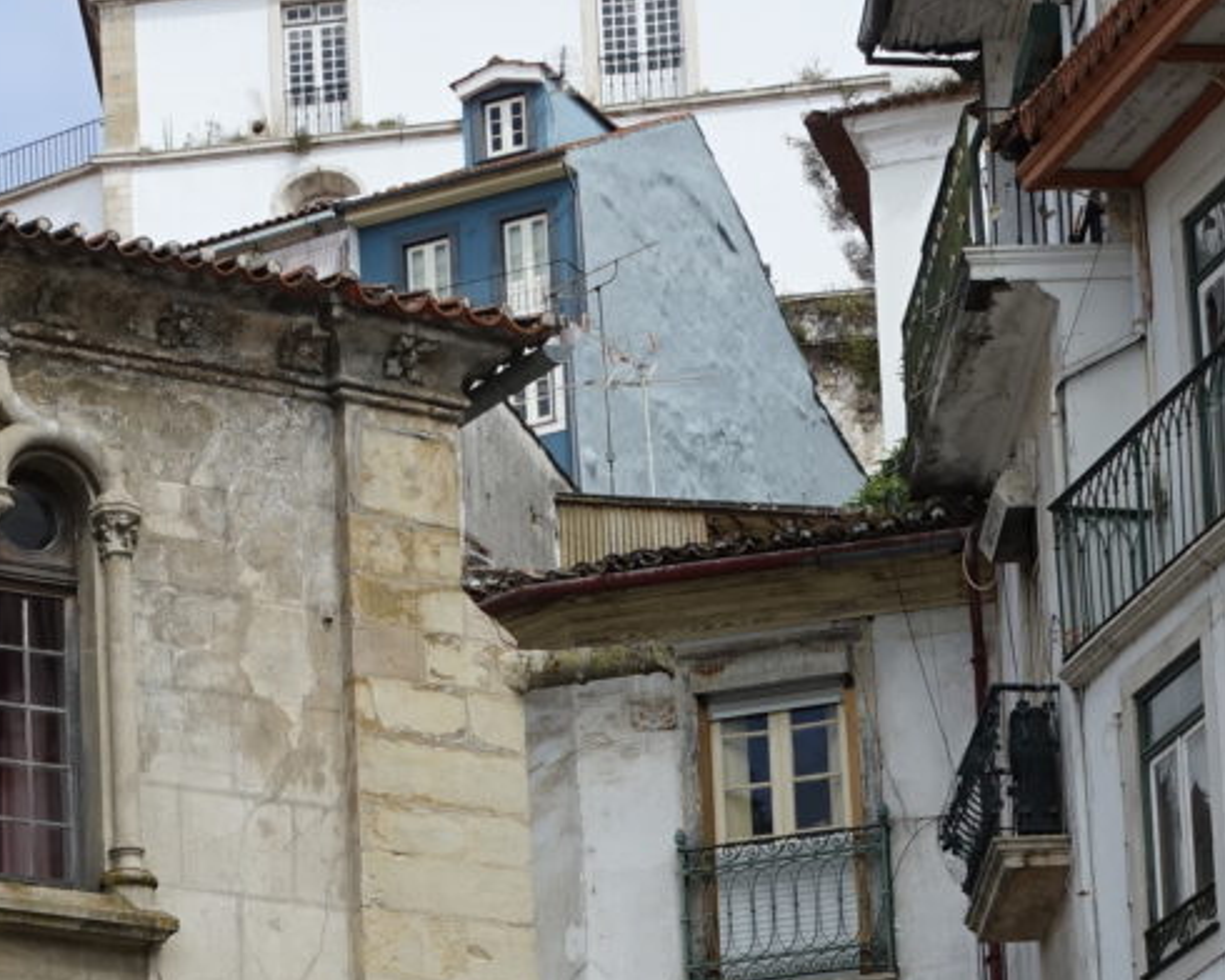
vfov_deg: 8.5
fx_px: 6526
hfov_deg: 10.7
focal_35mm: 180
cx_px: 345
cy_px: 1202
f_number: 4
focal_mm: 21.32
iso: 100
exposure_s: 1/640
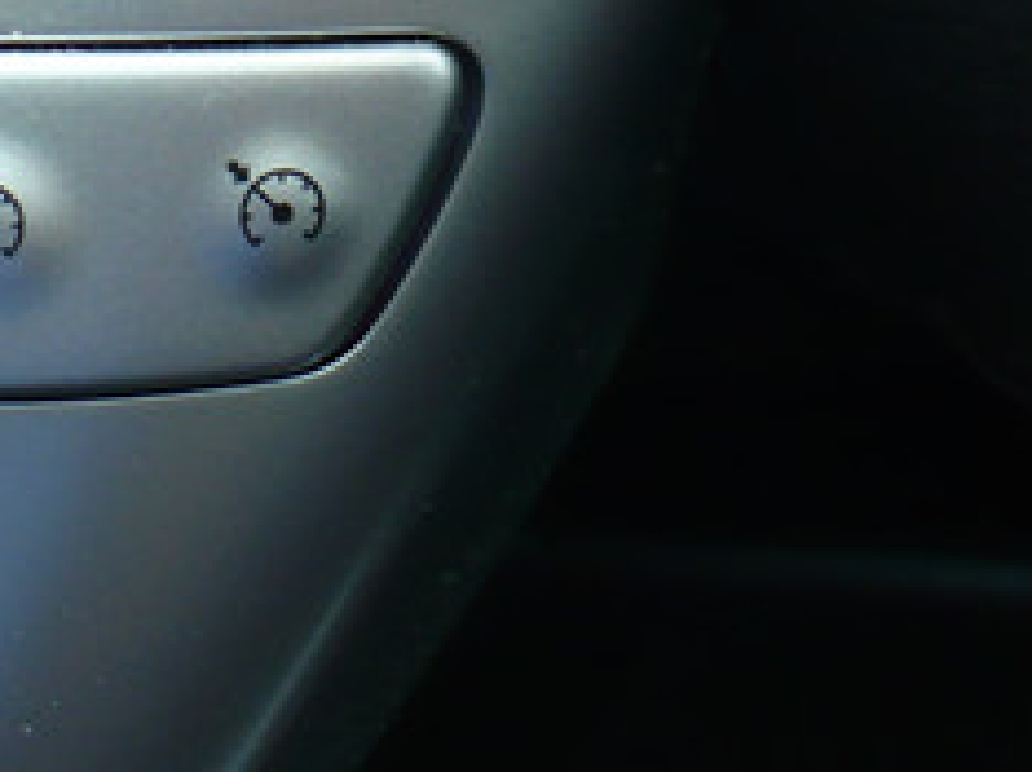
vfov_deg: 12.5
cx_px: 415
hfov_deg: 17.1
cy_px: -216
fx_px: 3425
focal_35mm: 115
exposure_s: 1/30
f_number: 2.8
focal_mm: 6.1
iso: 125
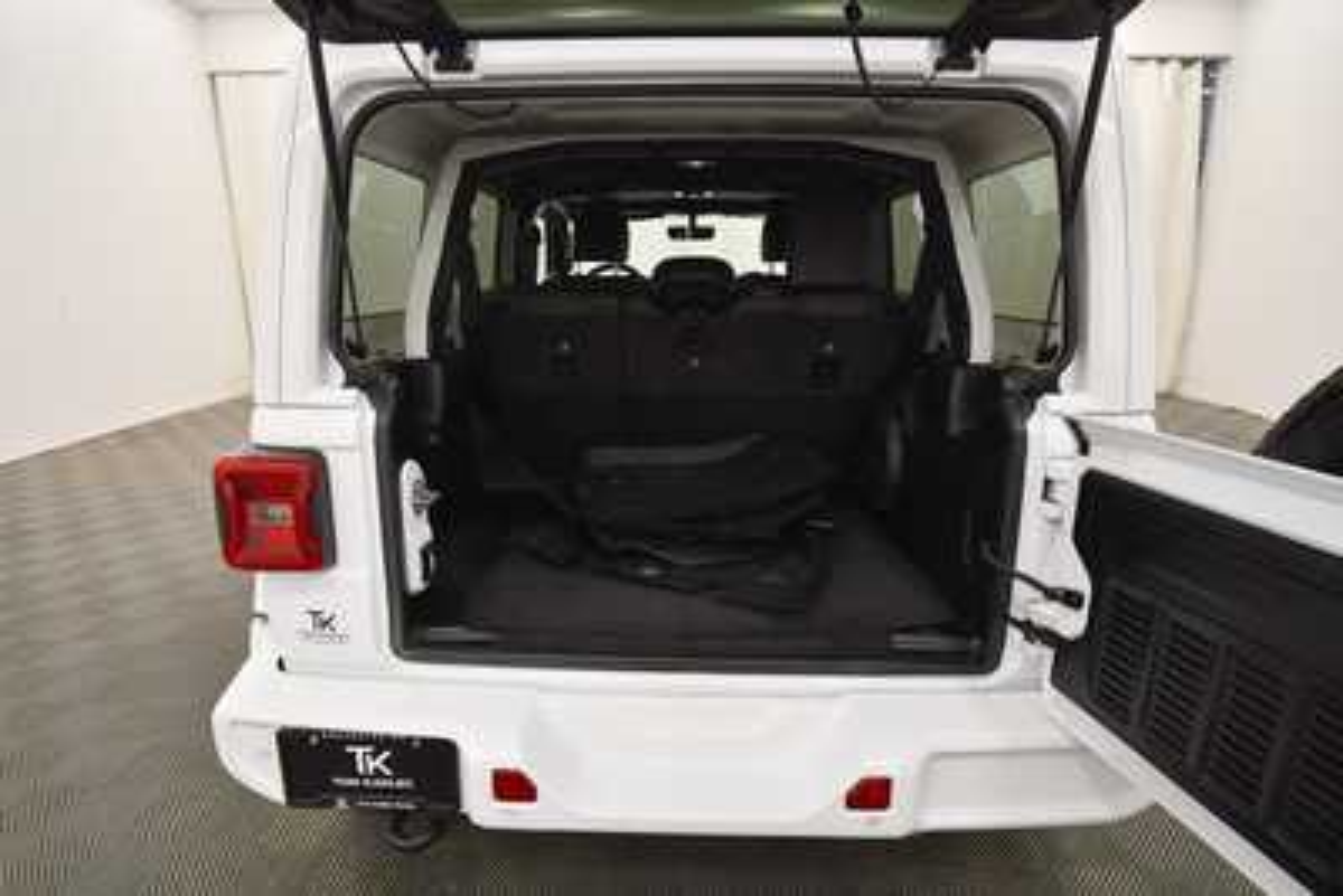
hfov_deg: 86.9
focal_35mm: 19
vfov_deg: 64.6
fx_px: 709
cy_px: 448
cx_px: 672
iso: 800
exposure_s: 1/250
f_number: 4.8
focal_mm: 13
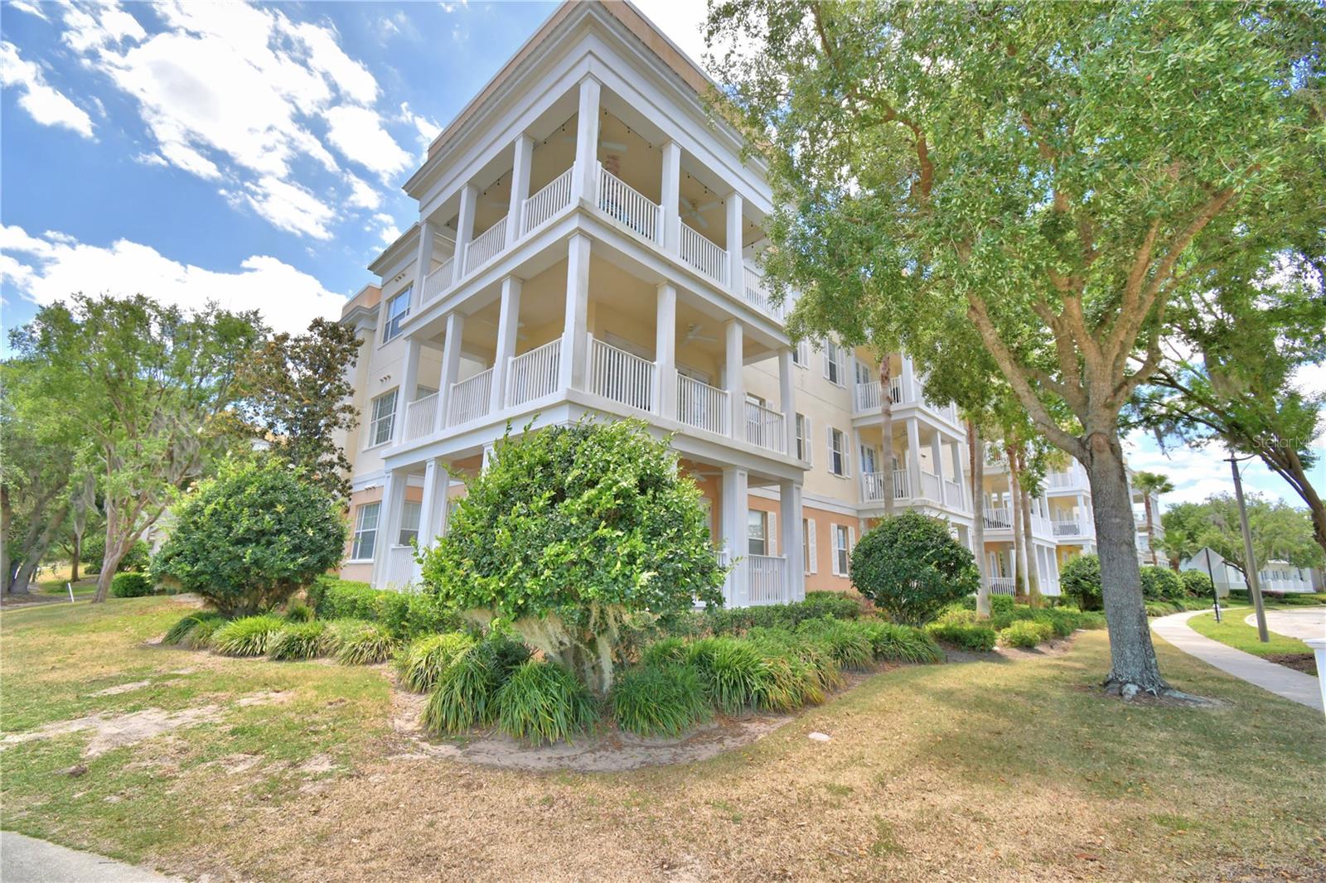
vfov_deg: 77.3
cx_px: 663
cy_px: 442
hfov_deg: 100.4
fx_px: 552
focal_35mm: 15
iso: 100
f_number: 7.1
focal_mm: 10
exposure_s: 1/250
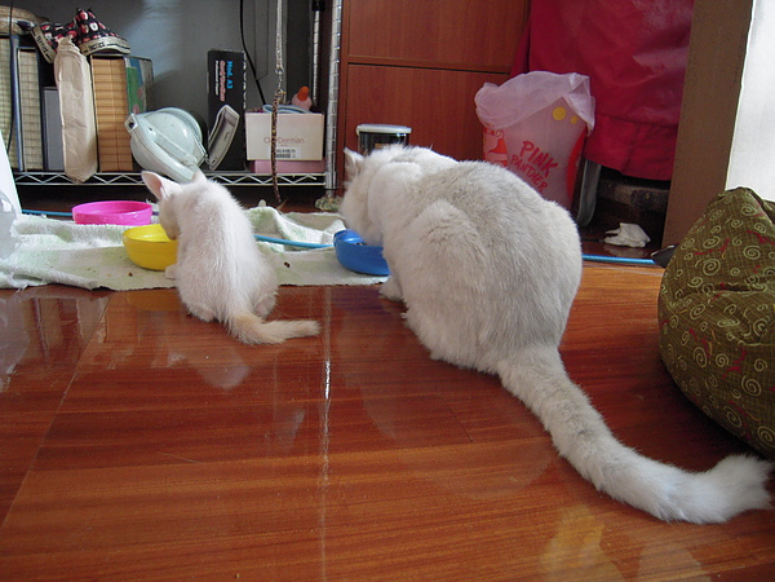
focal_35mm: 28
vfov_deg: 49.7
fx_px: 627
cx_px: 388
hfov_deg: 63.4
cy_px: 291
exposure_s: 1/8
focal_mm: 5
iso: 400
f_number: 2.7
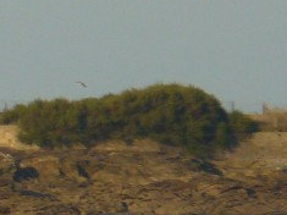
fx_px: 19192
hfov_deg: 0.9
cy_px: 34
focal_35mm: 2316
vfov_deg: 0.6
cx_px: -354
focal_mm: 72
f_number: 5.6
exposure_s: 1/250
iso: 100
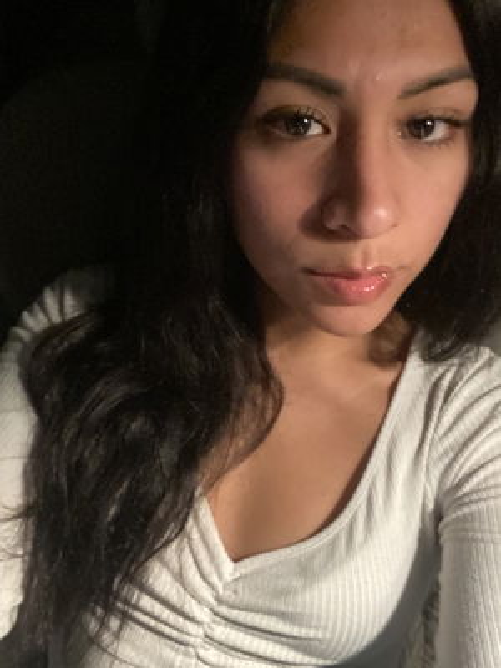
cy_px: 334
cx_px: 250
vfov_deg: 60.0
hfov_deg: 46.8
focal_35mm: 30
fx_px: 579
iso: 1250
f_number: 2.2
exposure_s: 1/15
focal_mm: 2.71
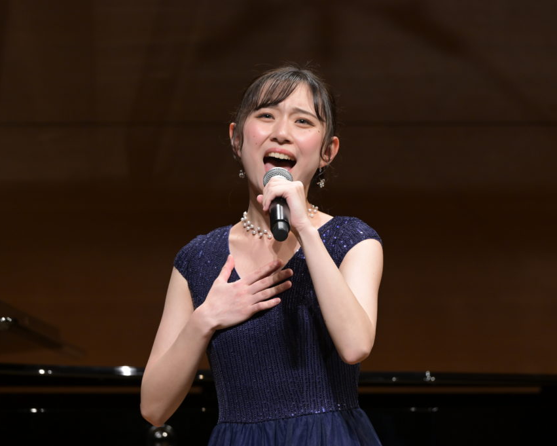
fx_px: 8194
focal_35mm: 497
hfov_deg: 3.9
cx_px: 268
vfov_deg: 3.1
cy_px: 223
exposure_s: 1/125
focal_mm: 440
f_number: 6.3
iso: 2200
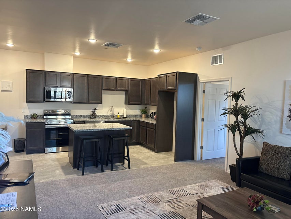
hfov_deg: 67.3
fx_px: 219
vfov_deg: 53.1
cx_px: 146
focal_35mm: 26
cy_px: 110
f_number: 1.6
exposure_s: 1/60
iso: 200
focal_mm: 5.96
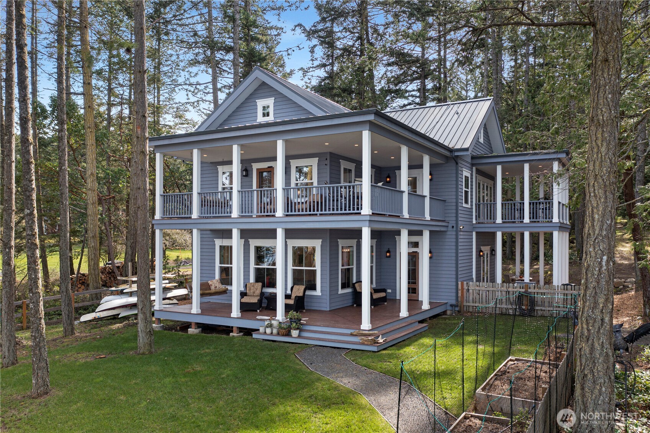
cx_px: 325
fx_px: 505
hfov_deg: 65.5
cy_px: 216
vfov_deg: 46.4
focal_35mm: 28
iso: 100
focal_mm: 10.26
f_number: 4
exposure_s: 1/50
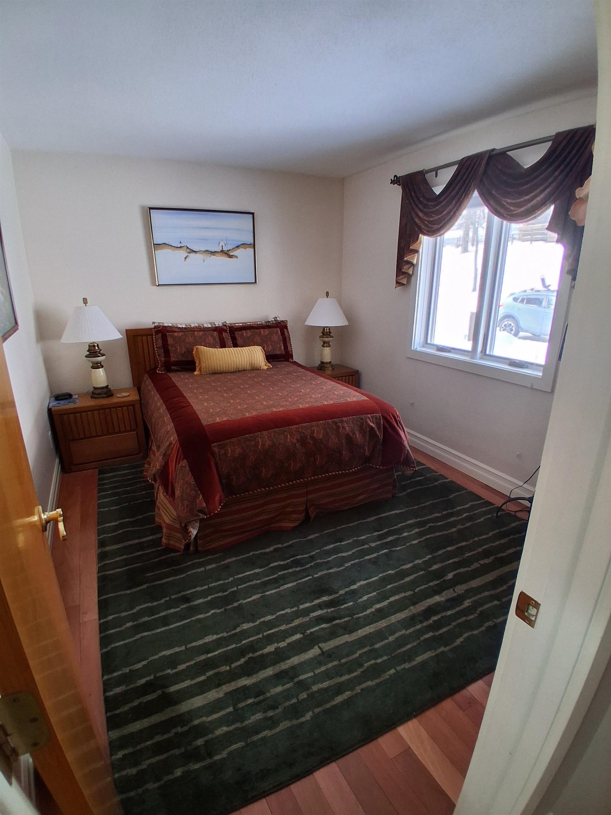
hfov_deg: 74.7
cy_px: 408
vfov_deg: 91.0
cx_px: 306
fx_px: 400
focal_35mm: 17
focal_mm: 1.4
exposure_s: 1/40
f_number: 2.2
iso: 100
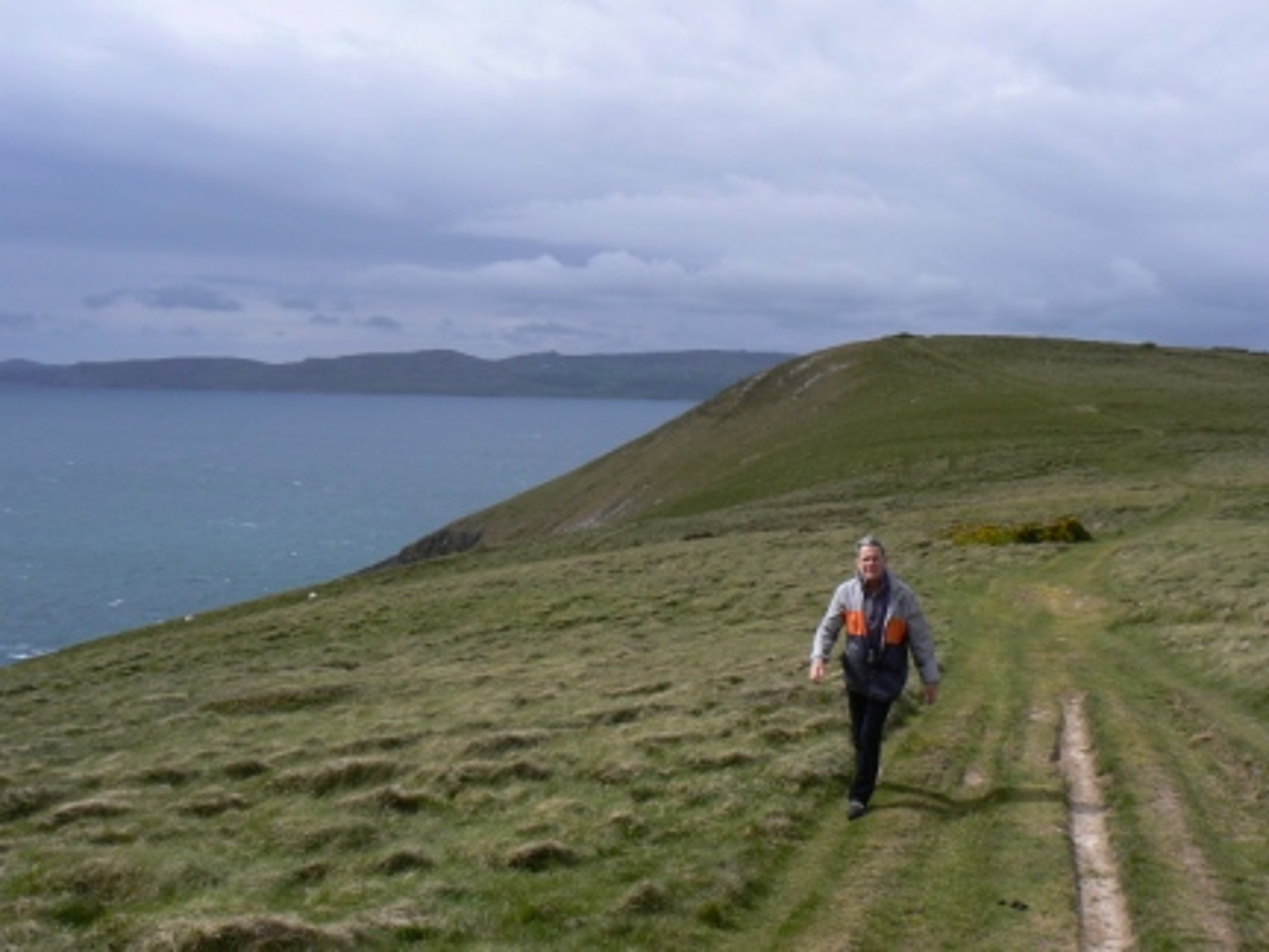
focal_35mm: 36
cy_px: 476
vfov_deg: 39.7
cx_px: 634
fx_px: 1320
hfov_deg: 51.4
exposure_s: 1/400
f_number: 7.1
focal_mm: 6
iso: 80
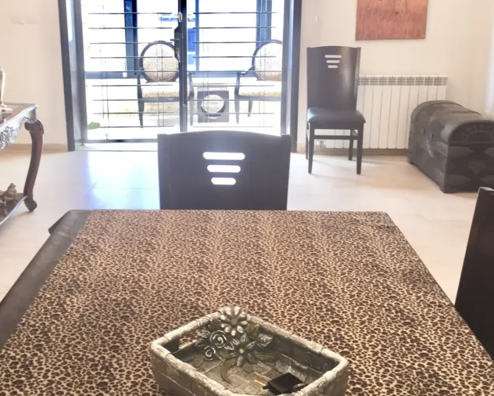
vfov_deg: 34.8
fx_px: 629
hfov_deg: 42.8
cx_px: 210
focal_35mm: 43
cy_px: 155
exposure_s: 1/33
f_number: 2.2
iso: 50
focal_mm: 4.15
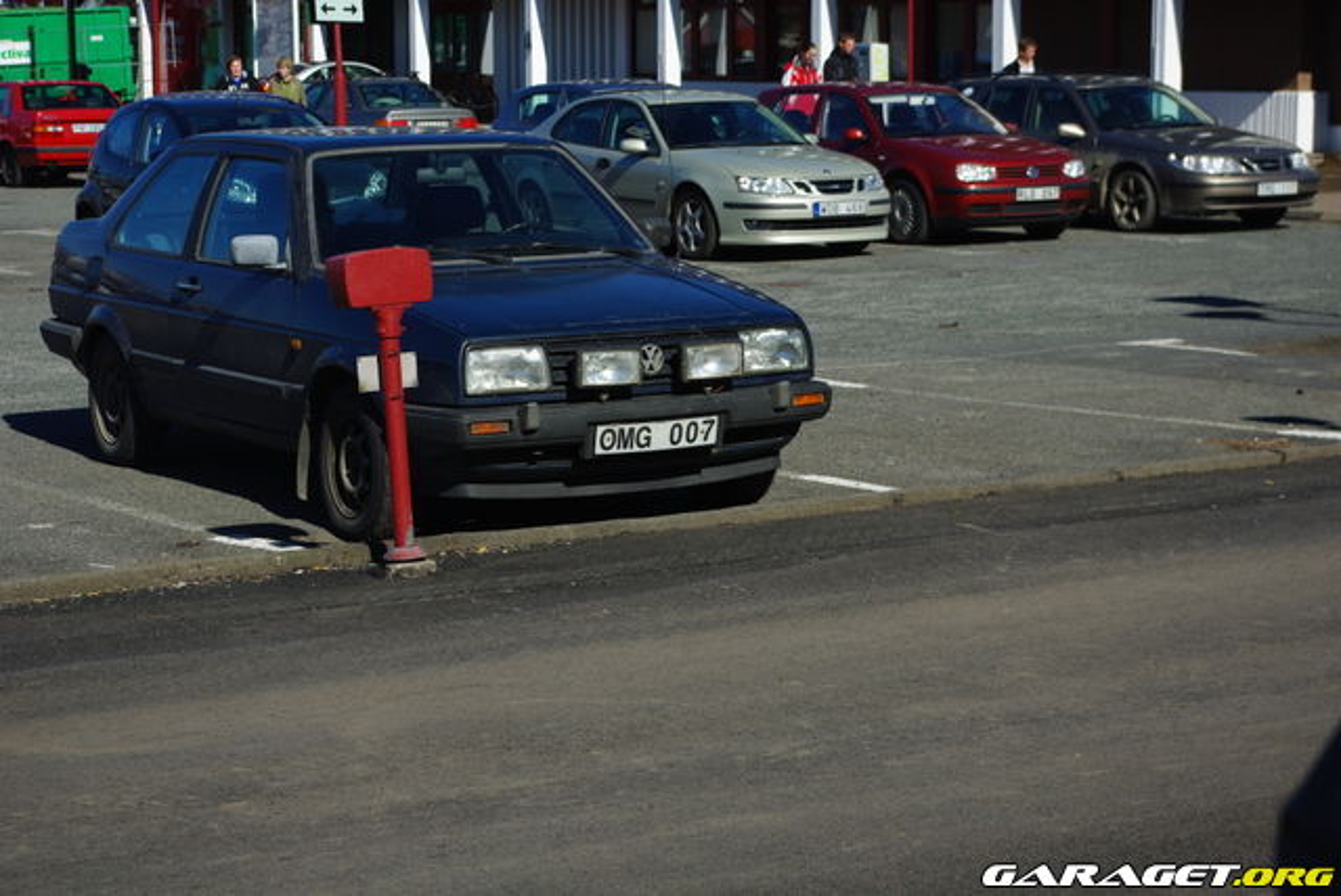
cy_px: 448
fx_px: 3057
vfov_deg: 16.7
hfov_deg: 24.7
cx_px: 670
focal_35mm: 82
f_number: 9.5
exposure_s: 1/350
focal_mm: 55
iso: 100
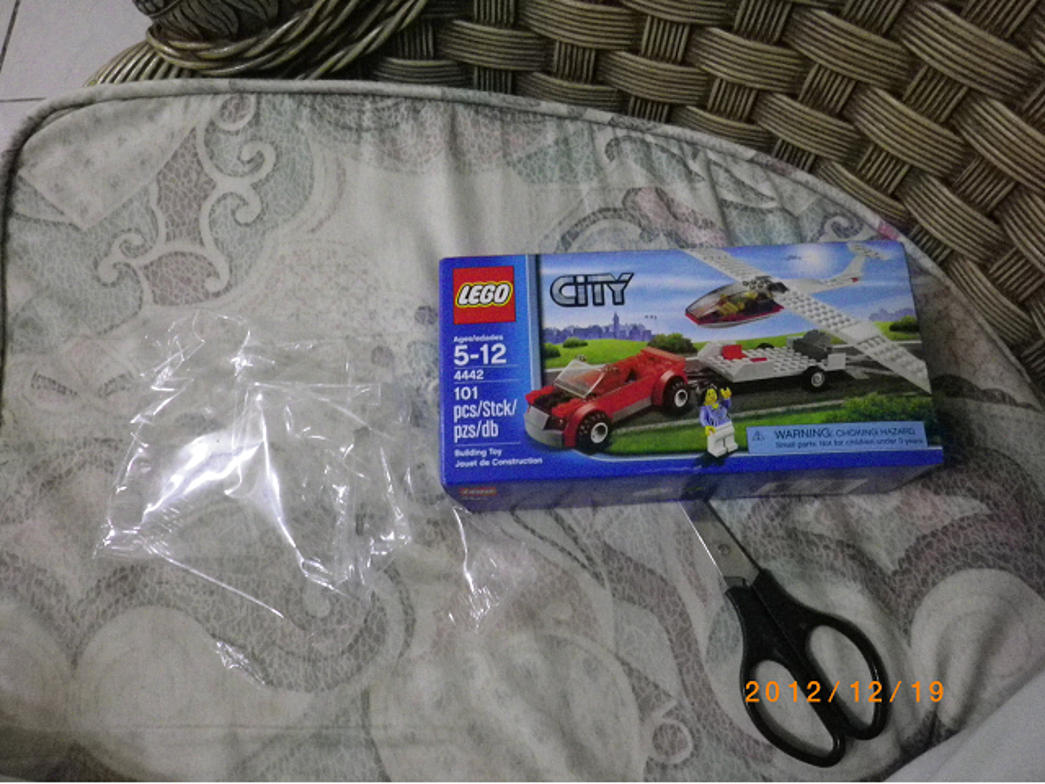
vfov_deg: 49.7
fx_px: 845
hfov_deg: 63.4
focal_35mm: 28
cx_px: 522
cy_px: 392
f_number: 3.2
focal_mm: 5
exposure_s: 1/30
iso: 800
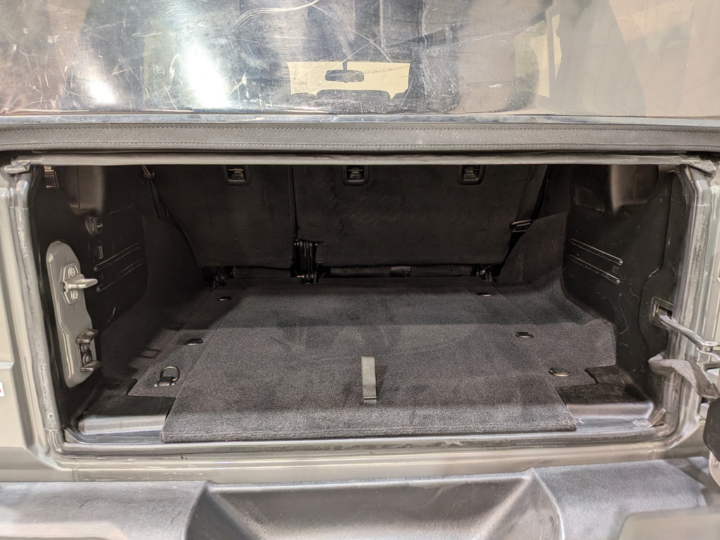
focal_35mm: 24
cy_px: 270
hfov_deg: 71.6
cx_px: 360
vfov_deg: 56.8
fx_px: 499
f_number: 1.7
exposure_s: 1/25
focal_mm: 4.53
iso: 92
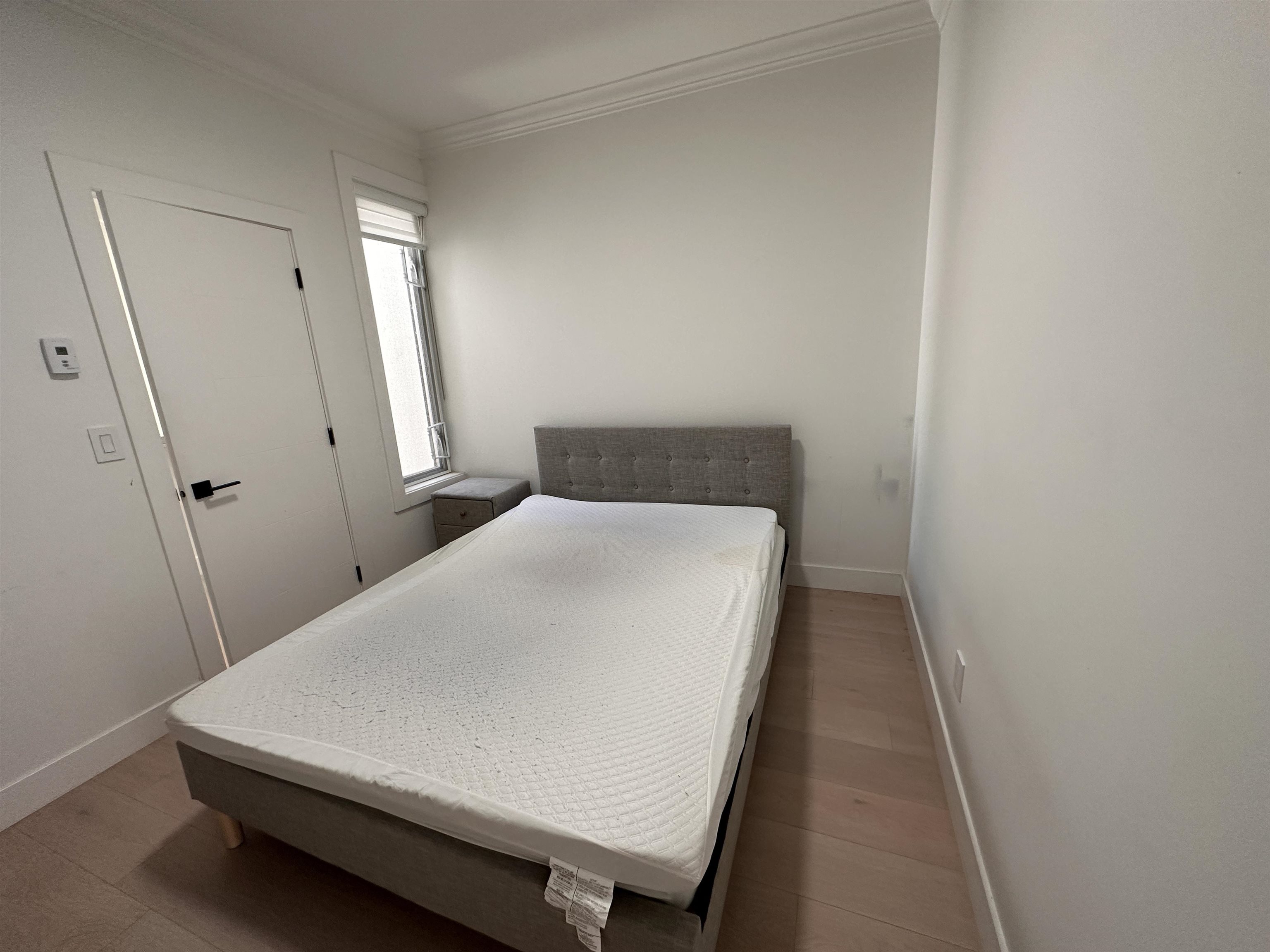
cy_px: 476
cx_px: 635
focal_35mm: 14
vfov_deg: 85.7
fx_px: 514
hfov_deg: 102.1
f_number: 2.2
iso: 200
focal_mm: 2.22
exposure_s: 1/120
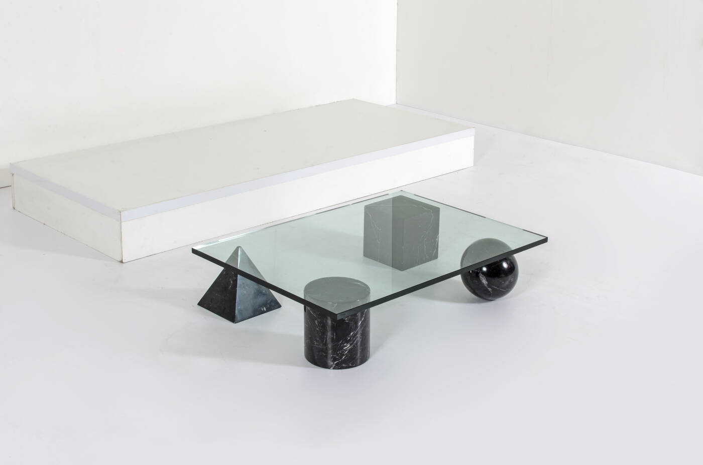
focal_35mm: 52
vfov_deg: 25.6
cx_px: 352
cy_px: 232
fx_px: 1023
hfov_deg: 37.9
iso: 125
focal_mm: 35
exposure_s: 1/160
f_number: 18
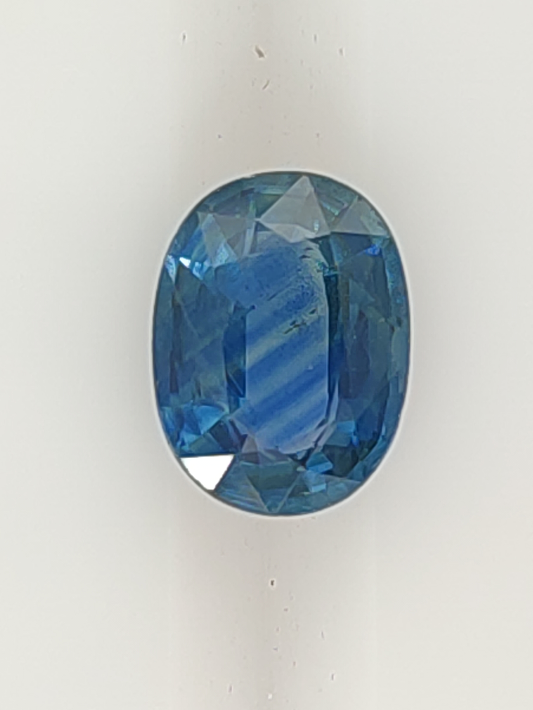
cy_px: 355
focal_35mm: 24
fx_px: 493
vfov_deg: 71.6
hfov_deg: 56.8
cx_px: 266
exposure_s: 1/221
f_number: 1.89
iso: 50
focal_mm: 5.89
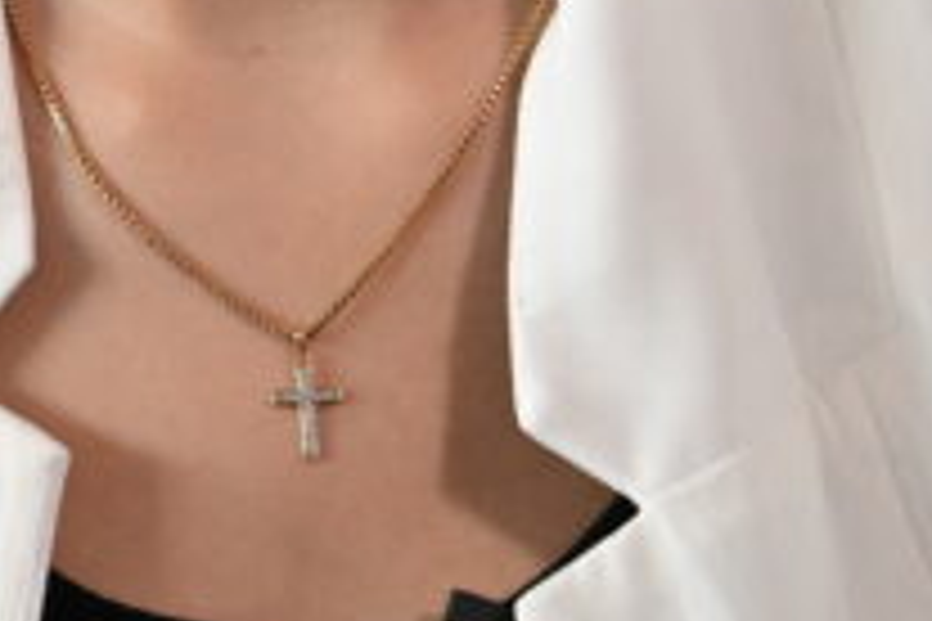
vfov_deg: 5.6
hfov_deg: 8.0
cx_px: -1337
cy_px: -711
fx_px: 6161
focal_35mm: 238
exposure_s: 1/125
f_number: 6.3
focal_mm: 41
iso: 1600
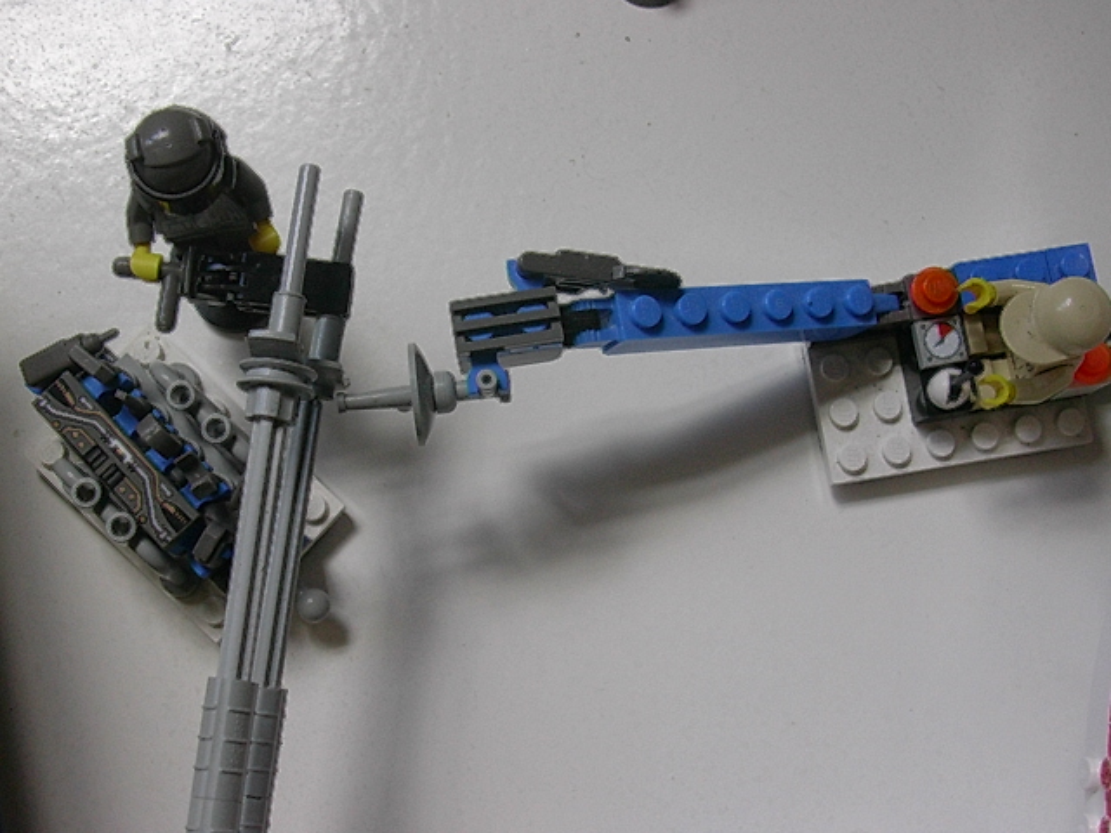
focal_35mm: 45
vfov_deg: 32.2
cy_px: 416
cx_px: 556
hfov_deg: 42.1
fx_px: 1444
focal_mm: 6.7
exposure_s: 1/136
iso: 70
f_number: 2.9
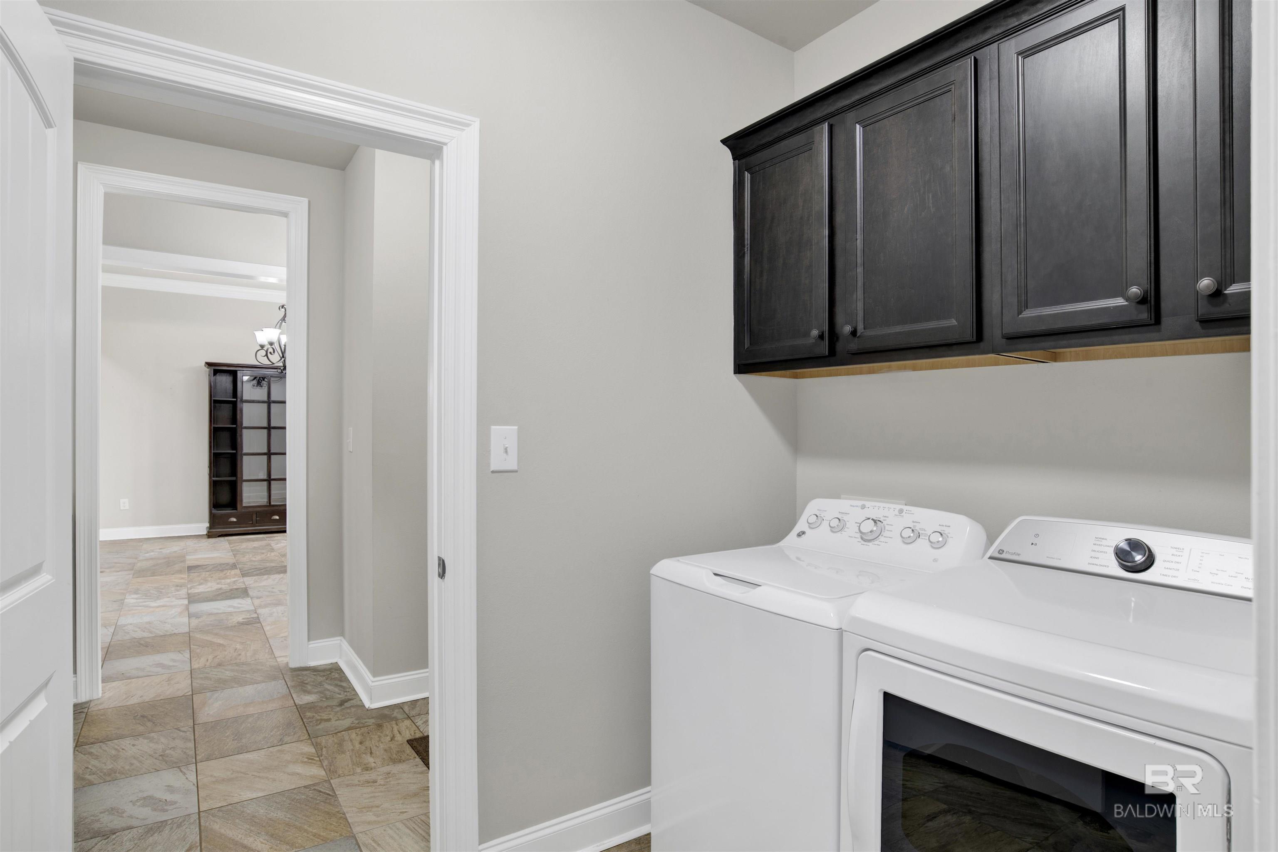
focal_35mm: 18
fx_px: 639
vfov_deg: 67.4
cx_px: 639
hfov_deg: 90.0
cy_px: 426
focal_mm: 18
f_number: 11
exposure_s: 1/1.67
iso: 200
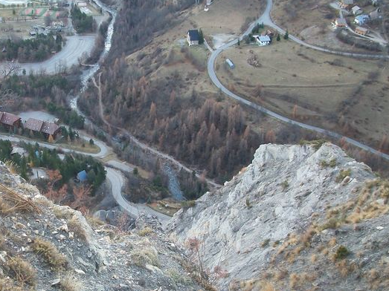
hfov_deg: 36.6
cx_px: 145
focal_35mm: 52
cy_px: 180
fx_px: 584
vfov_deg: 27.9
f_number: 2.8
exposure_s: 1/60
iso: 80
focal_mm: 5.7
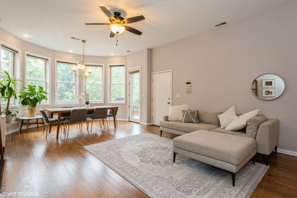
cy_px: 99
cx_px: 148
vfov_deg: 67.4
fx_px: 148
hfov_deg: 90.0
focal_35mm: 18
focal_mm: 18
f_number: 8
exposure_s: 1/25
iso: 400
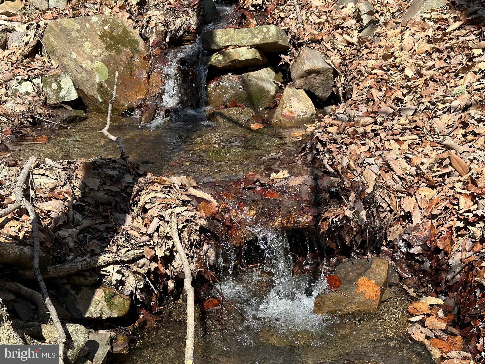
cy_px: 182
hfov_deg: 39.7
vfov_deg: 30.3
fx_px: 673
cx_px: 242
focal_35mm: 48
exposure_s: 1/1639
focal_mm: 6.86
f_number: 1.78
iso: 64
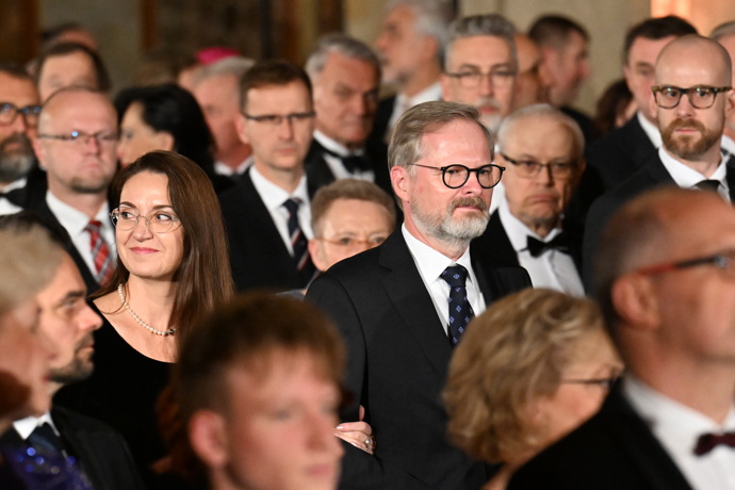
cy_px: 245
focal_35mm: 300
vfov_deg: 4.6
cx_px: 368
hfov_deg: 6.9
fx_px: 6125
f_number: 4.5
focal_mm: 200
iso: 8000
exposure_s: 1/250
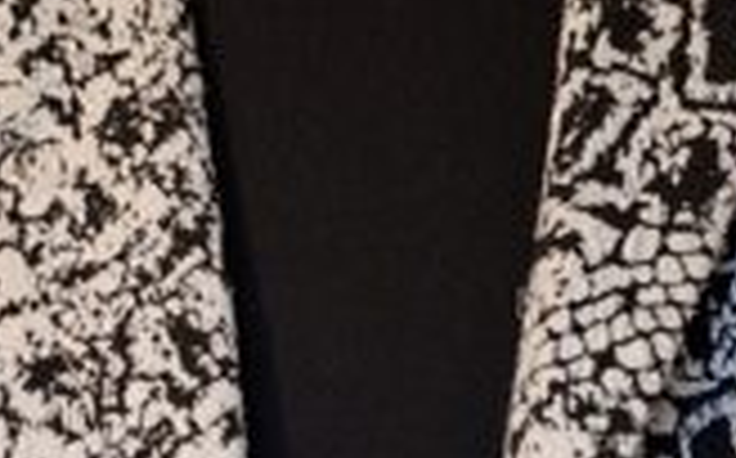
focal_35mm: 119
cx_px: 422
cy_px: 683
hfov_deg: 17.5
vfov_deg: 10.6
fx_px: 2384
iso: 640
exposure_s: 1/24
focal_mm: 5.54
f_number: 1.8
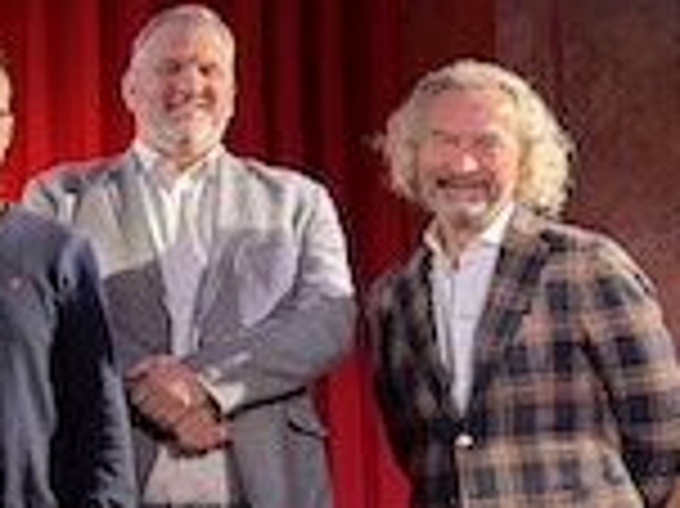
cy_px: 308
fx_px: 2061
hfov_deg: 17.3
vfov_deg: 14.1
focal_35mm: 105
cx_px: -261
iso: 800
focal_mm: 6.76
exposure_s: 1/40
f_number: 1.78
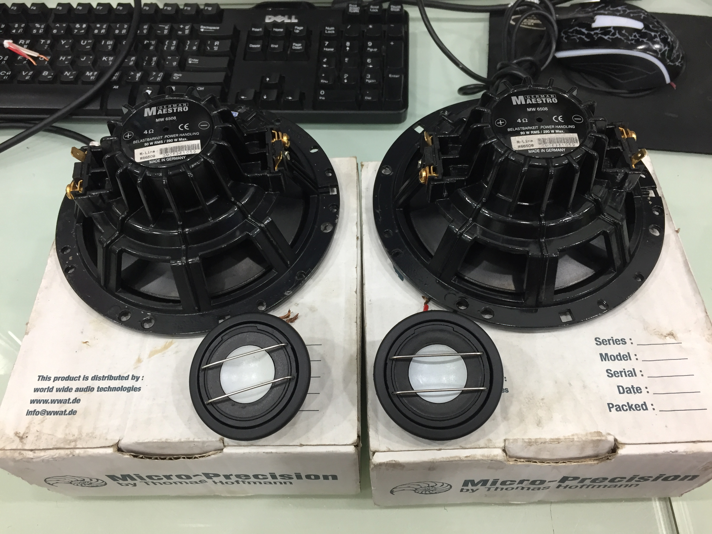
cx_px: 356
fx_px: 596
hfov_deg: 61.7
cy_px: 267
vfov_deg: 48.2
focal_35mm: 29
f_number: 2.2
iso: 125
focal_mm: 4.15
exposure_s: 1/33
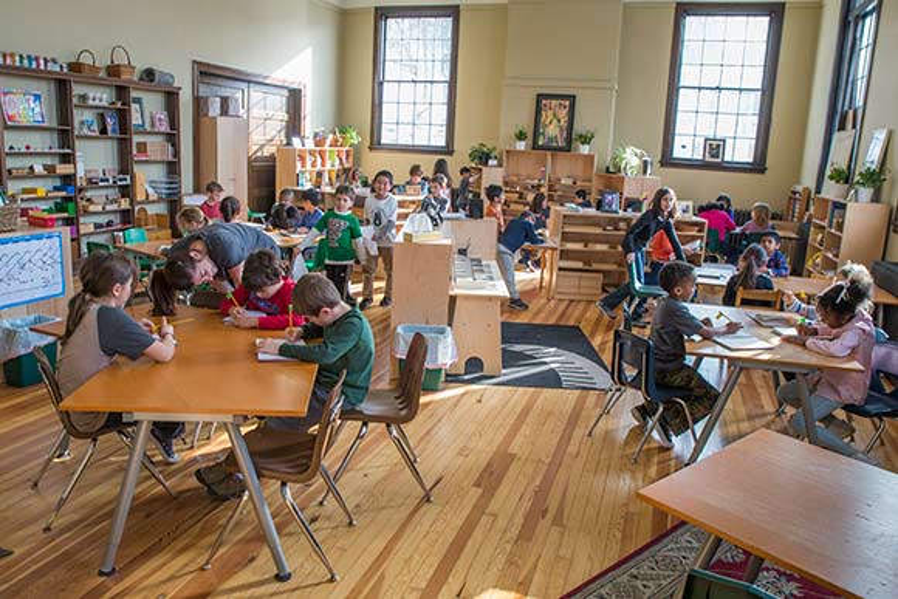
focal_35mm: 24
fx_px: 599
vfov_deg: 53.2
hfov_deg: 73.7
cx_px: 449
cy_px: 300
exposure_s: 1/180
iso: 800
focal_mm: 24
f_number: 6.7
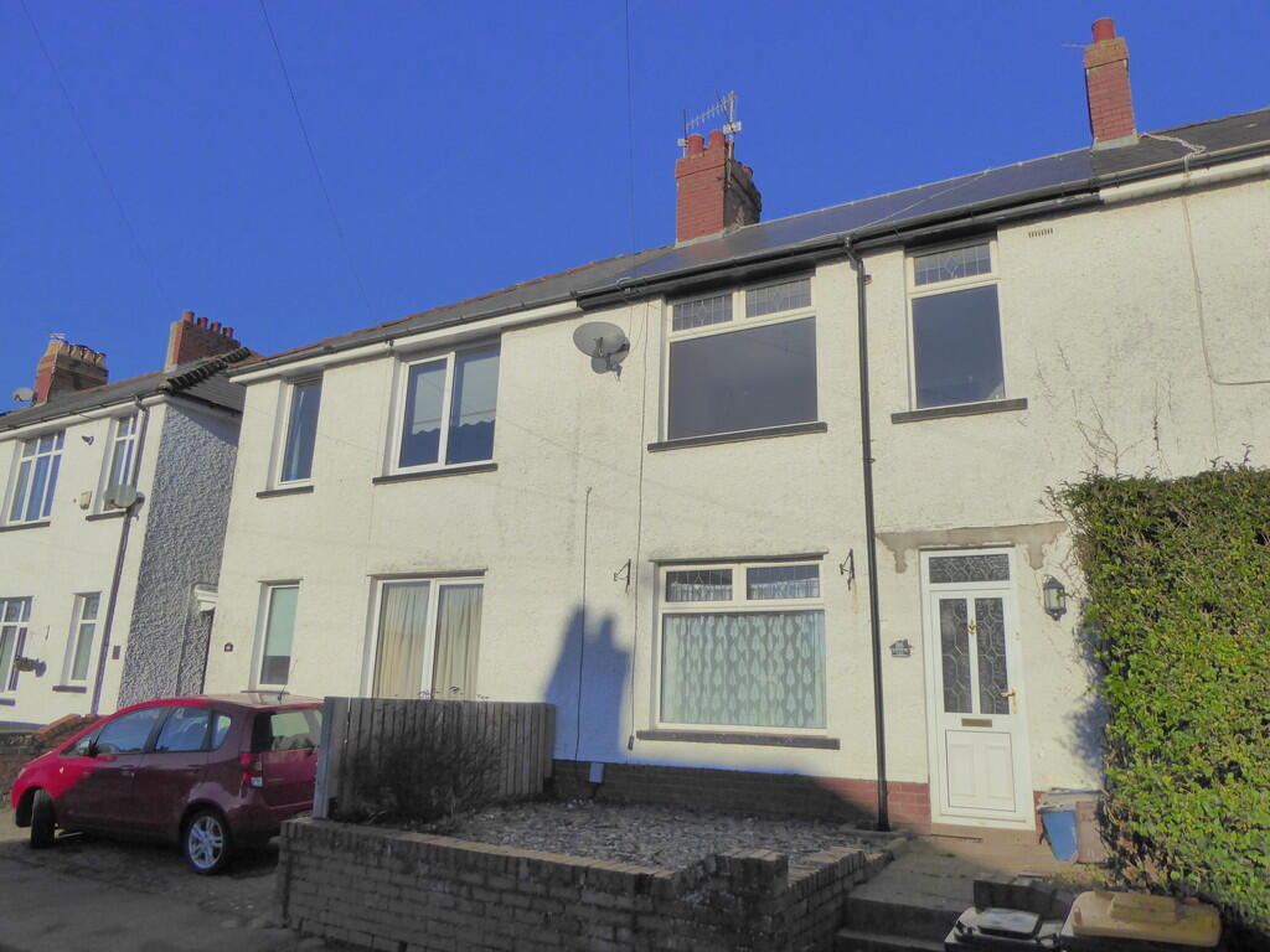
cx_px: 635
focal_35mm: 25
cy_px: 476
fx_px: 917
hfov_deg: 69.4
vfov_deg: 54.9
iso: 125
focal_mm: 4.3
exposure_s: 1/2000
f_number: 4
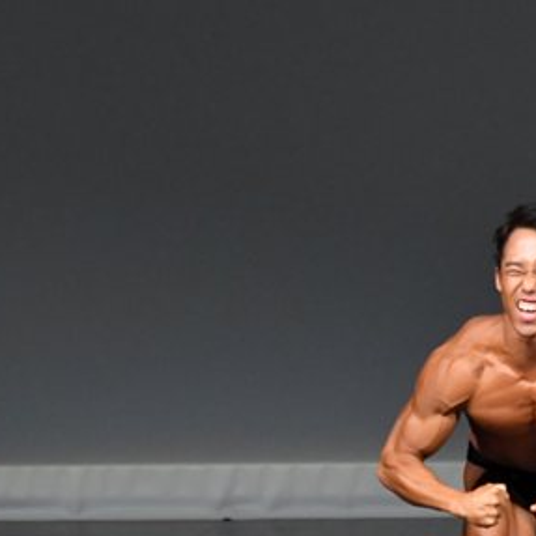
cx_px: 520
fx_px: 12070
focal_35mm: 689
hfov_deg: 2.5
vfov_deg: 2.5
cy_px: 420
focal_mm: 200
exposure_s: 1/400
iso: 4000
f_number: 5.6
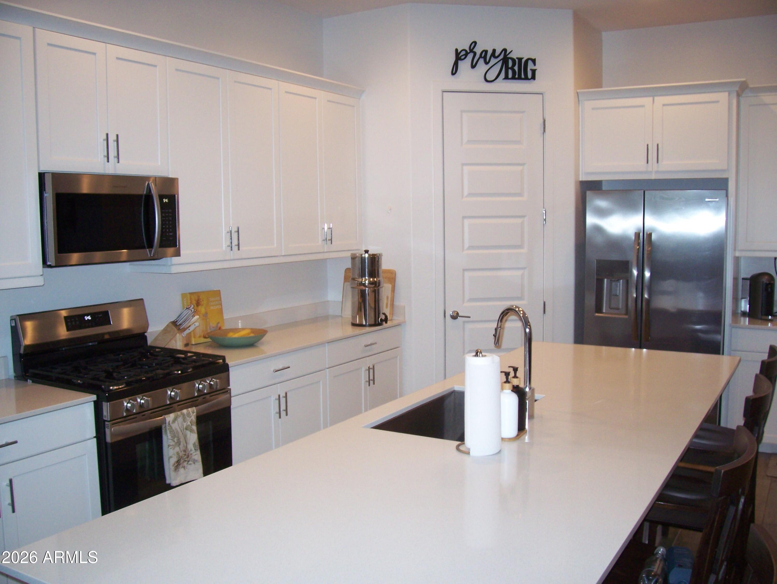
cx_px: 388
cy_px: 292
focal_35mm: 34
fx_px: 764
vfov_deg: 41.8
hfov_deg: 53.9
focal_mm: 5.6
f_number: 2.7
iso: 160
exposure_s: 1/60
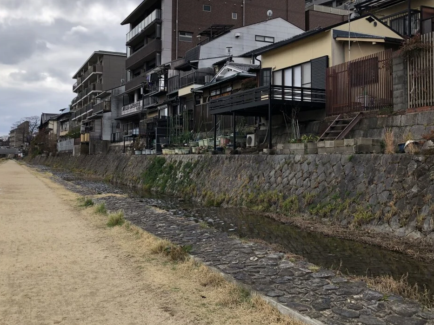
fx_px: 451
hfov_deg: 51.2
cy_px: 124
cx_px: 191
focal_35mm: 36
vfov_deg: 39.4
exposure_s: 1/2088
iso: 20
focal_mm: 4
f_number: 1.8
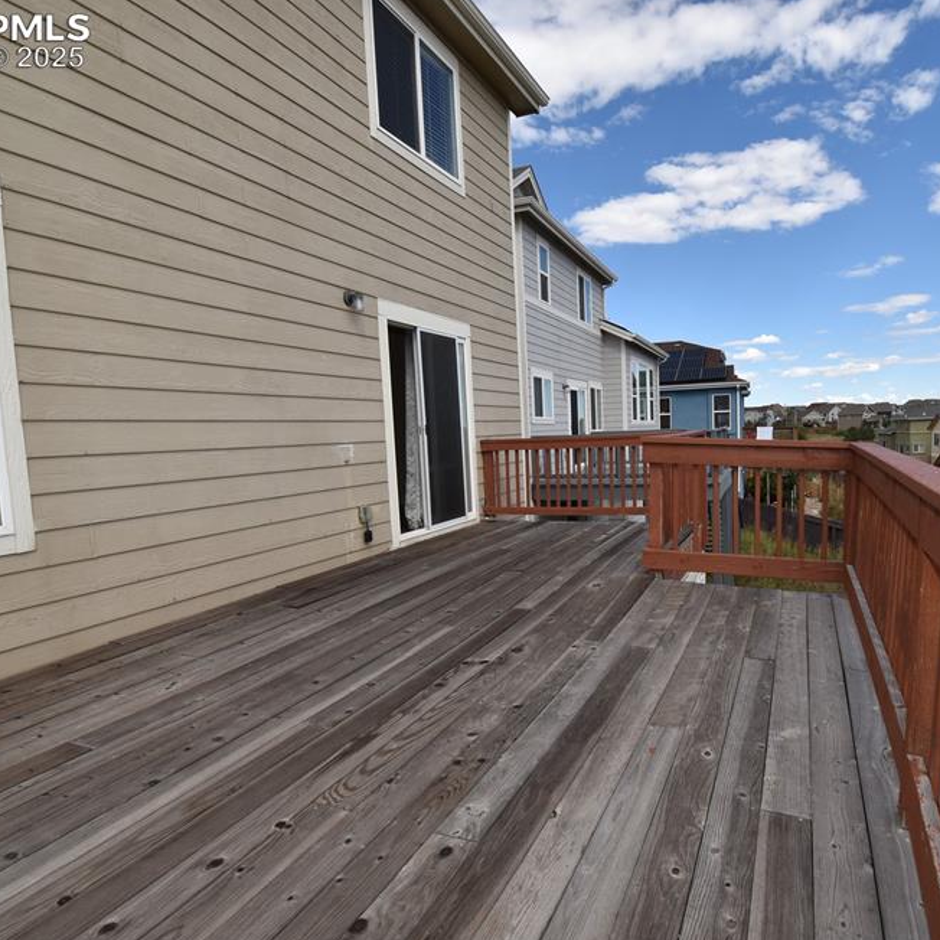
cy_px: 480
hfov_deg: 74.4
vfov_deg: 74.8
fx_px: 614
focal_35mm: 20
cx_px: 539
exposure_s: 1/200
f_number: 9
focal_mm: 10
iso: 100
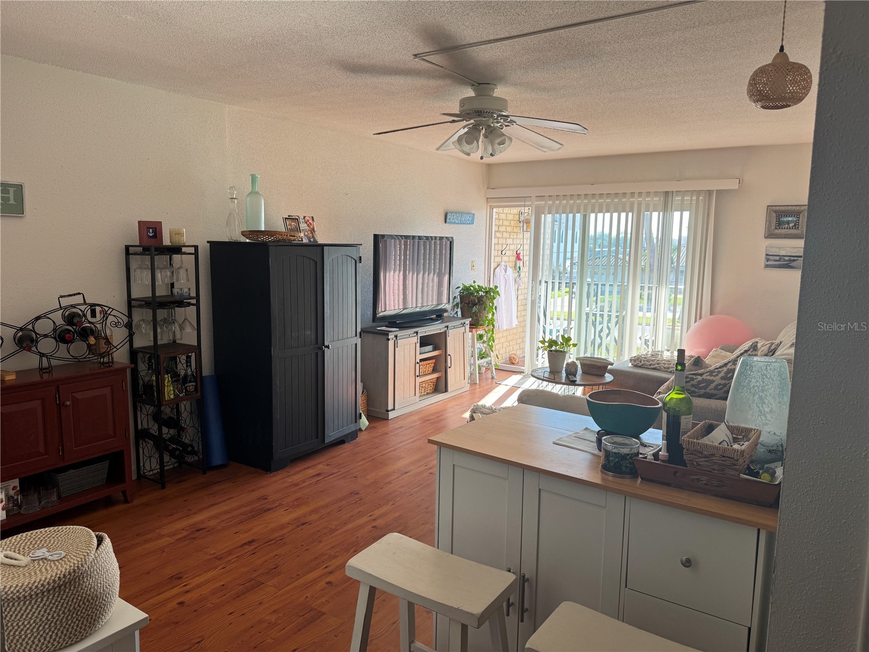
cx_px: 434
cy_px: 326
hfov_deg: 71.6
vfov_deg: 56.8
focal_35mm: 24
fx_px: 602
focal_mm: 6.76
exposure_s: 1/171
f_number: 1.78
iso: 64
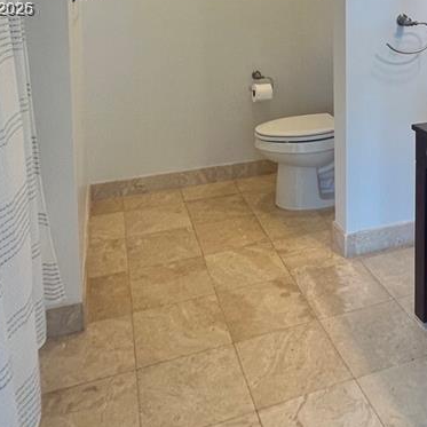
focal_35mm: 37
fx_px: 516
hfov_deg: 43.0
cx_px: 337
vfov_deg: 40.0
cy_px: 10
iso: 200
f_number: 1.8
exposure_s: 1/60
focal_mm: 1.57
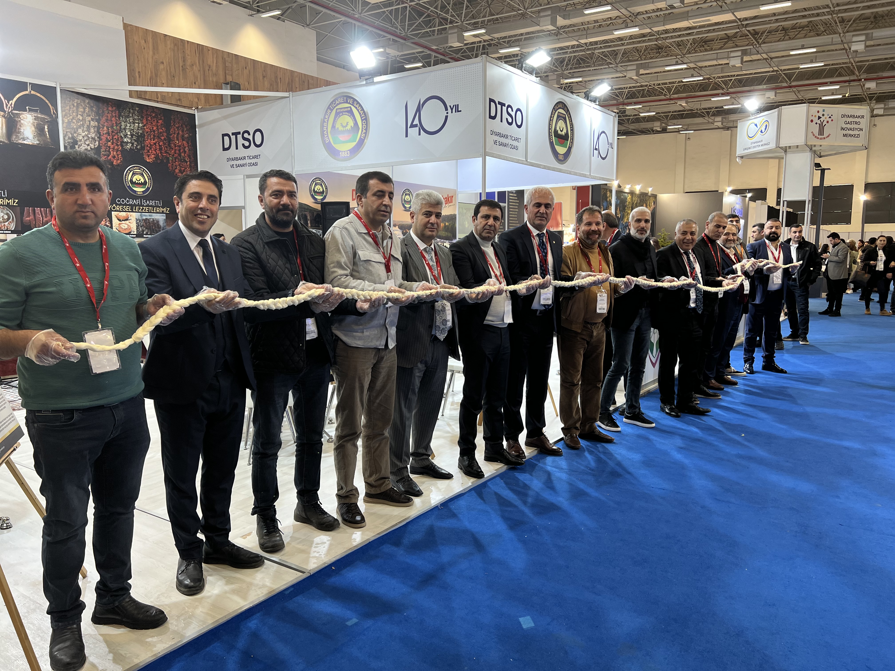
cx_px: 448
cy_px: 336
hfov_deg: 67.3
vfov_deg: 53.1
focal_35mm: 26
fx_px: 672
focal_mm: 5.7
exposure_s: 1/50
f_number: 1.5
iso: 80
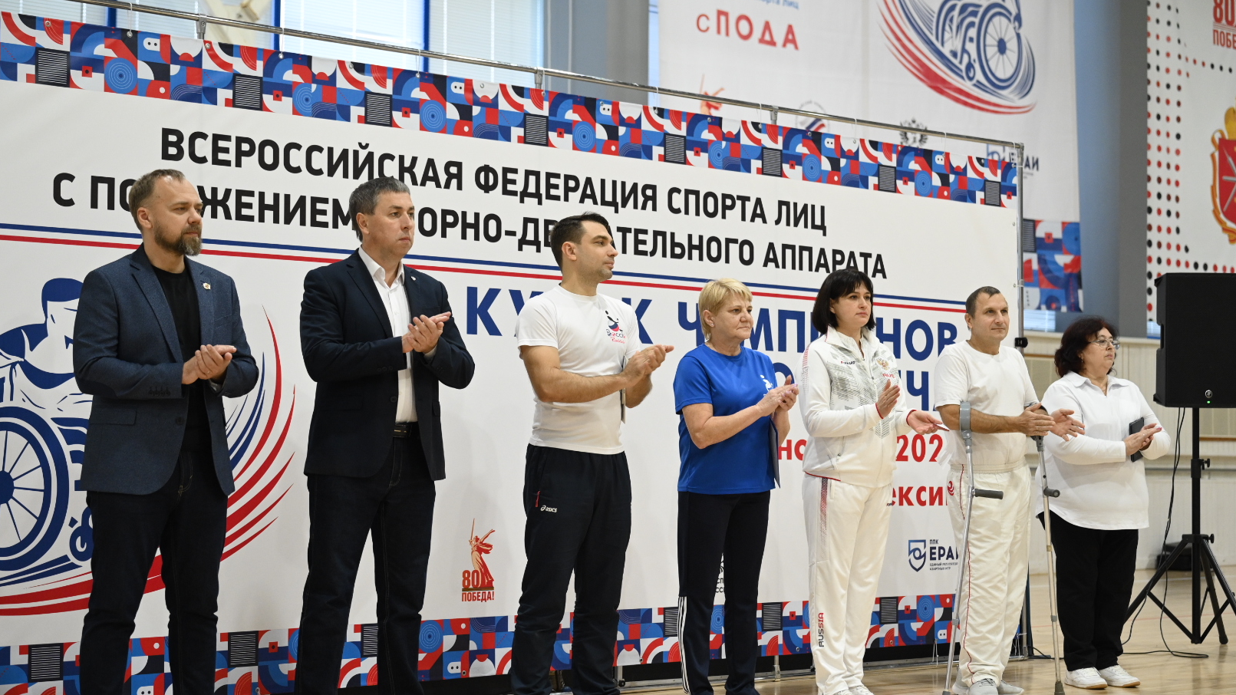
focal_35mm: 59
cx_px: 616
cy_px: 398
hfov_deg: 35.4
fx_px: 1934
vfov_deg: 20.4
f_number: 2.8
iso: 2500
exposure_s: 1/320
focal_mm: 56
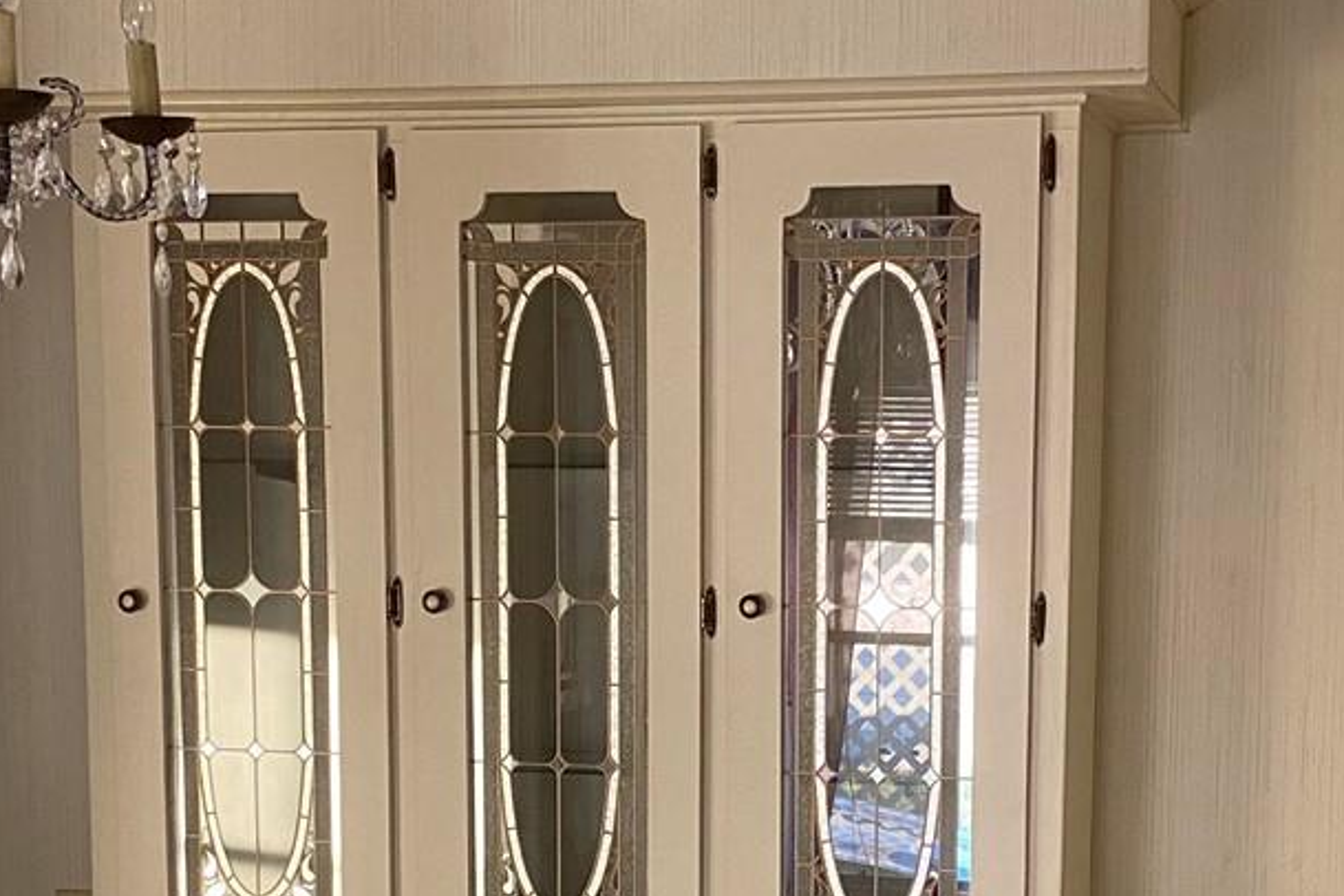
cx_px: 790
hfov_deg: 28.4
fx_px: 2650
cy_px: 889
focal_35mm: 71
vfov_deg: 18.7
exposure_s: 1/60
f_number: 1.8
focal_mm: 4.25
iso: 250
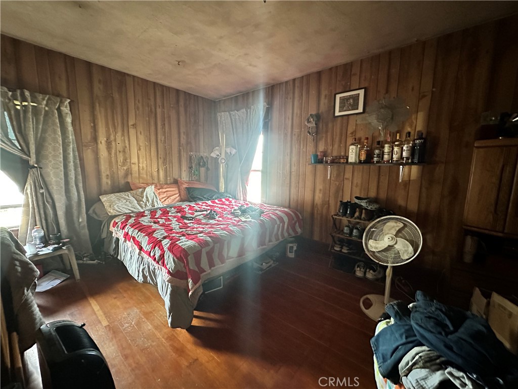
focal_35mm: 14
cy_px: 194
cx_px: 259
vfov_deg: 85.7
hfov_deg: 102.1
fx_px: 209
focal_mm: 2.22
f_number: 2.2
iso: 1250
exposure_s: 1/42
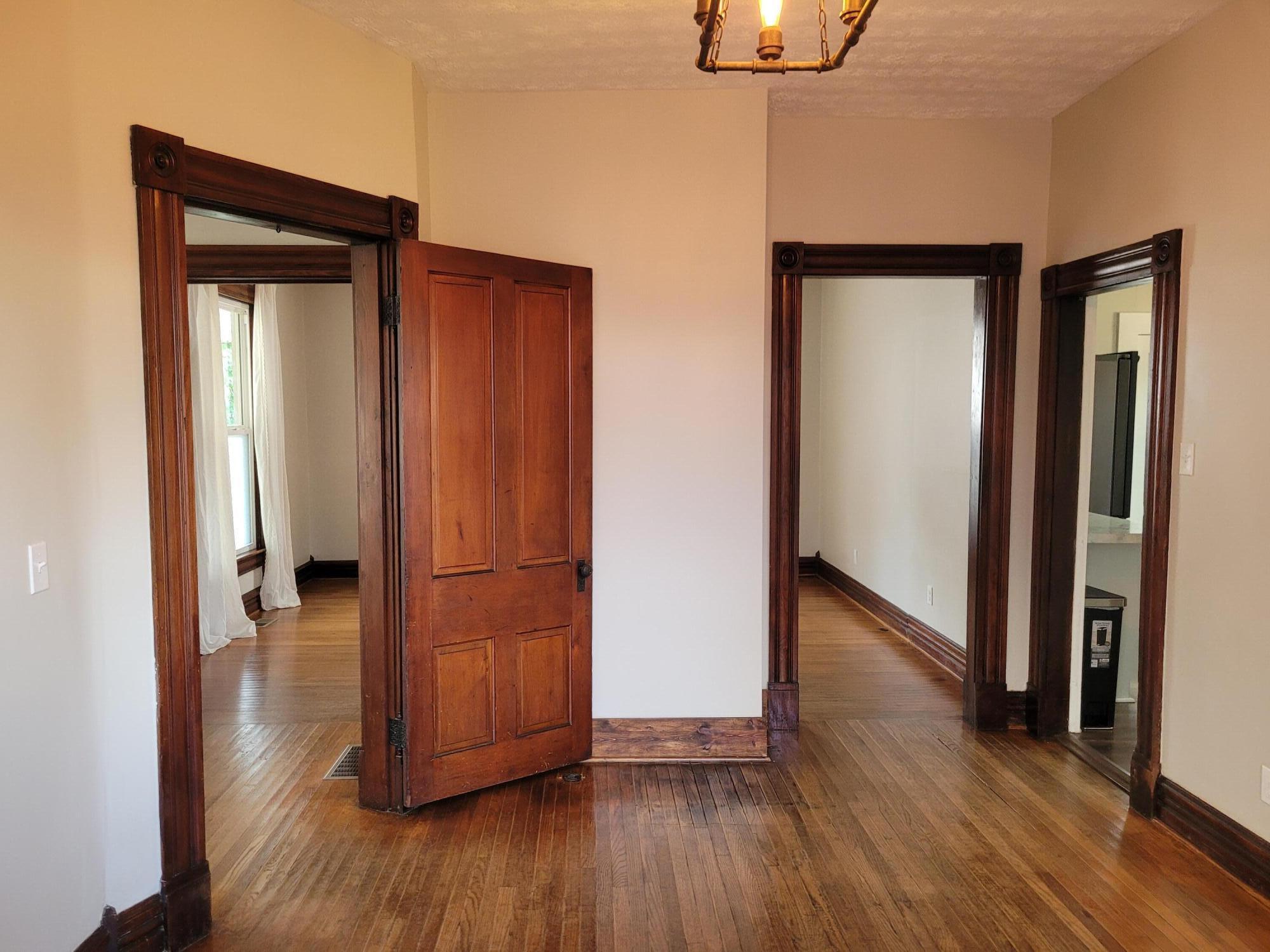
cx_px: 635
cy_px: 476
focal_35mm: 26
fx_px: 954
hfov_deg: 67.3
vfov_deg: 53.1
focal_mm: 5.4
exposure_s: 1/60
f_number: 1.8
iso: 200
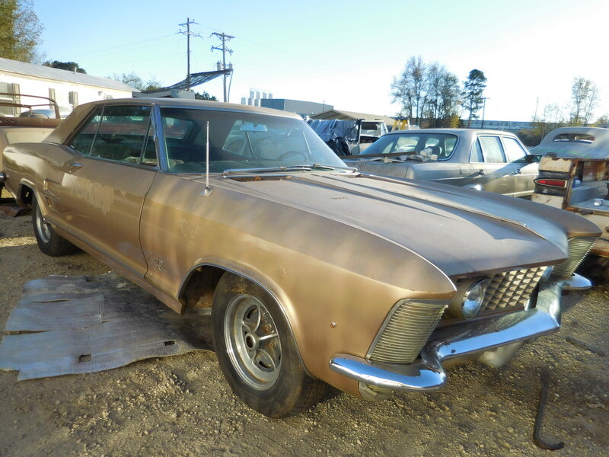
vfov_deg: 54.9
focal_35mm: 25
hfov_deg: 69.4
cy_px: 228
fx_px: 440
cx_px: 304
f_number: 3.3
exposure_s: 1/500
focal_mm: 4.5
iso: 125
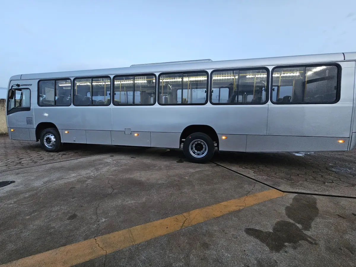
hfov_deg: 106.2
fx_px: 134
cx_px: 178
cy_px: 134
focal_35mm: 13
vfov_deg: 89.9
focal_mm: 2.2
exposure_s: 1/100
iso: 640
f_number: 2.2
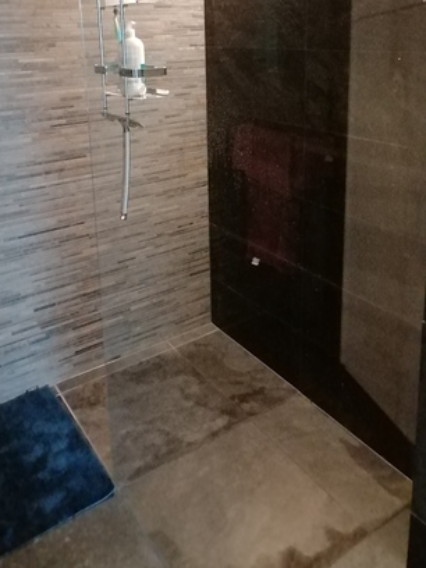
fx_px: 525
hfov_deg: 44.1
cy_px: 138
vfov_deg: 54.0
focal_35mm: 32
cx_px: 200
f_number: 2.4
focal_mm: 2.84
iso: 1000
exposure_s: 1/16.7
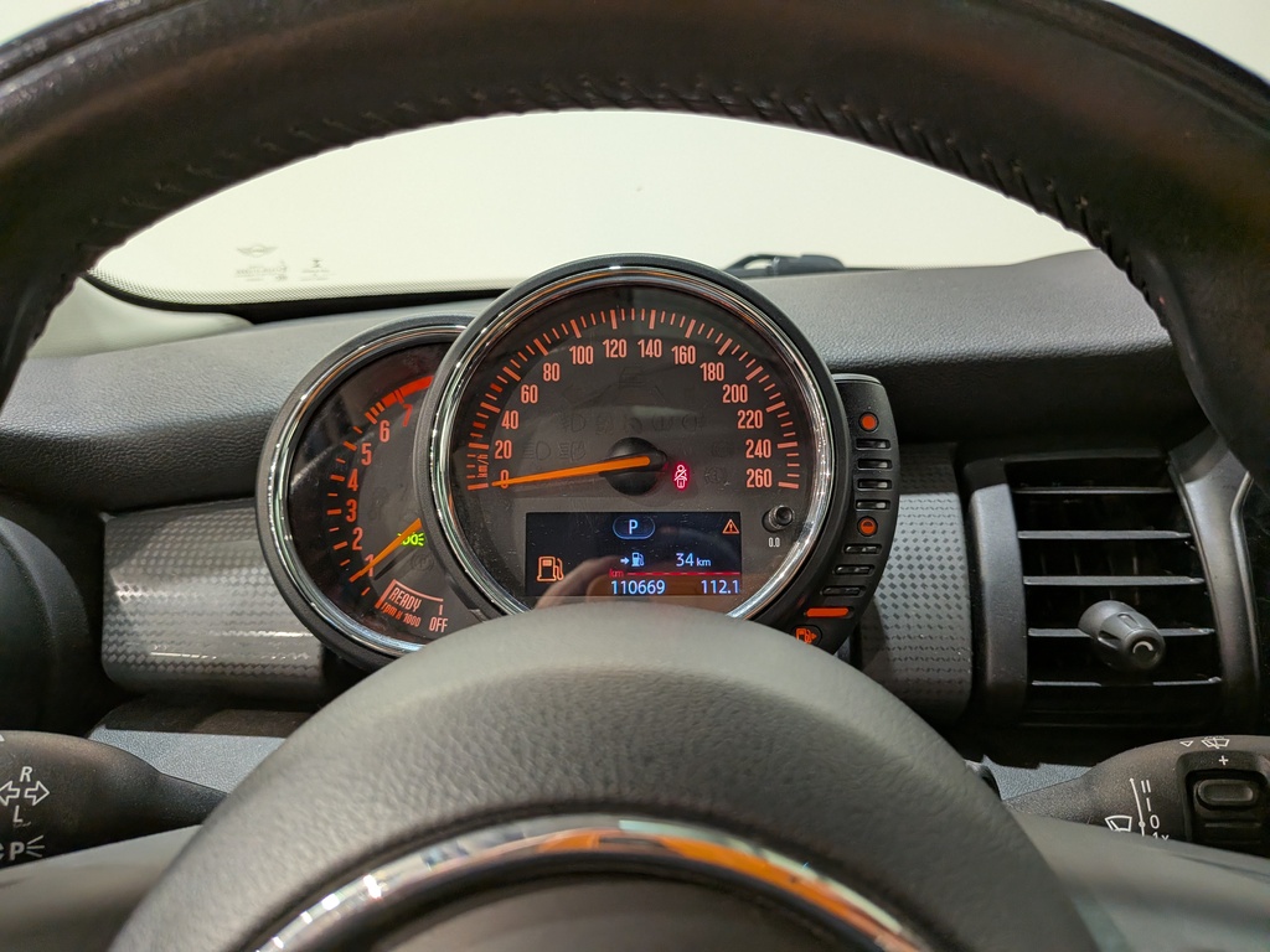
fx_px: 881
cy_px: 476
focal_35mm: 24
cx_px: 635
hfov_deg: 71.6
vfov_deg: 56.8
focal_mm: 4.53
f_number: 1.7
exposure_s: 1/100
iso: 179
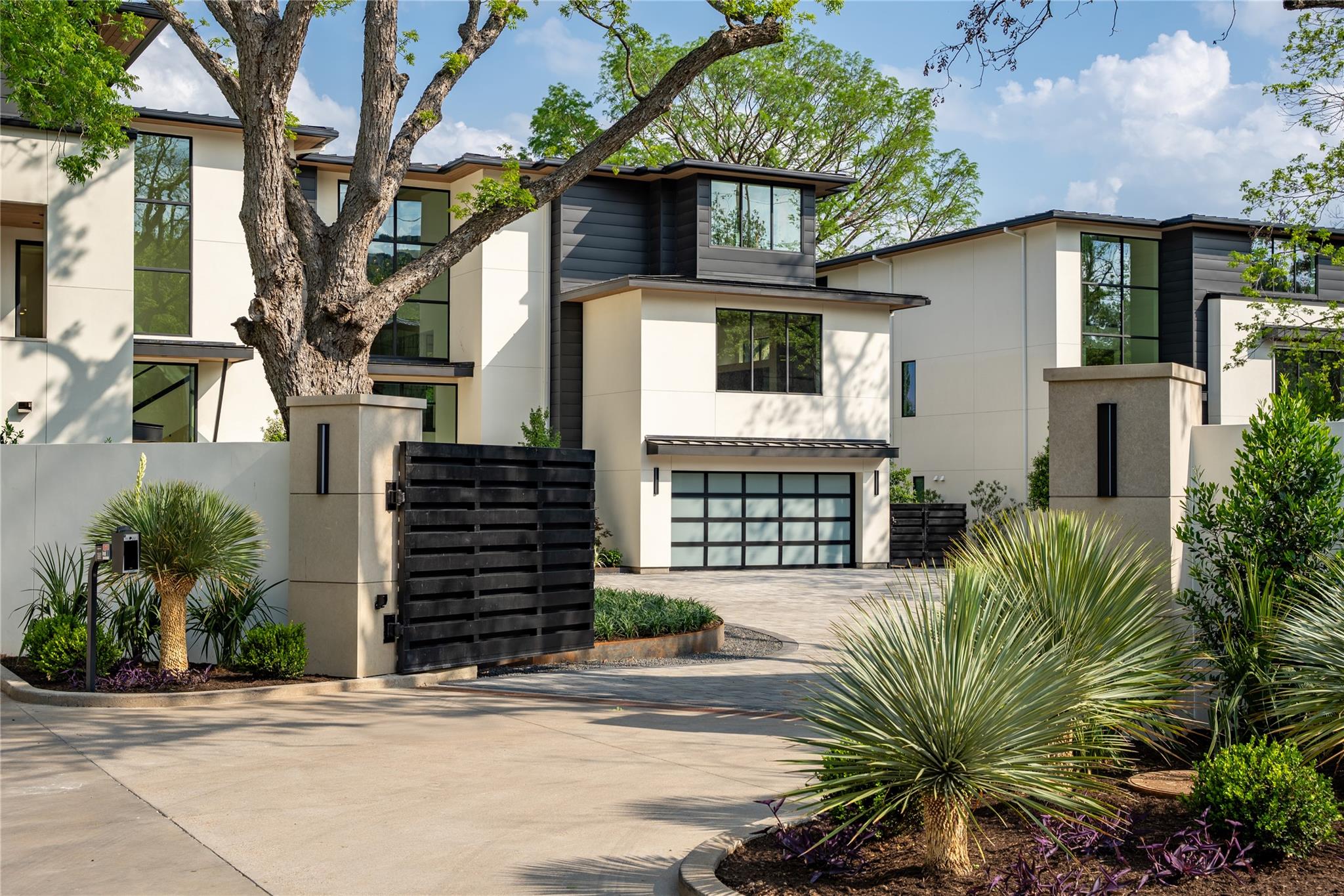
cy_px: 448
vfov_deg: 30.1
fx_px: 1665
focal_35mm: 45
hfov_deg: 44.0
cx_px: 672
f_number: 7.1
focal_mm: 44.6
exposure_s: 1/1000
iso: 100
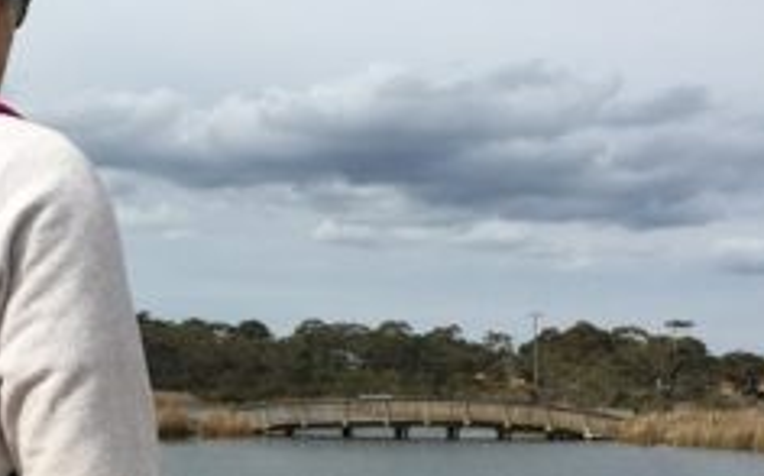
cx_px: 141
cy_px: 463
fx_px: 1311
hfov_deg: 31.6
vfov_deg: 20.0
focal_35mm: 63
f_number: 2.2
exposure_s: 1/2639
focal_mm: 4.15
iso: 32
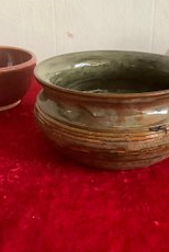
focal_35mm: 48
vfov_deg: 41.0
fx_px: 337
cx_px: 103
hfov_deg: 28.1
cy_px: 114
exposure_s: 1/60
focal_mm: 3.3
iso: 320
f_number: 2.4
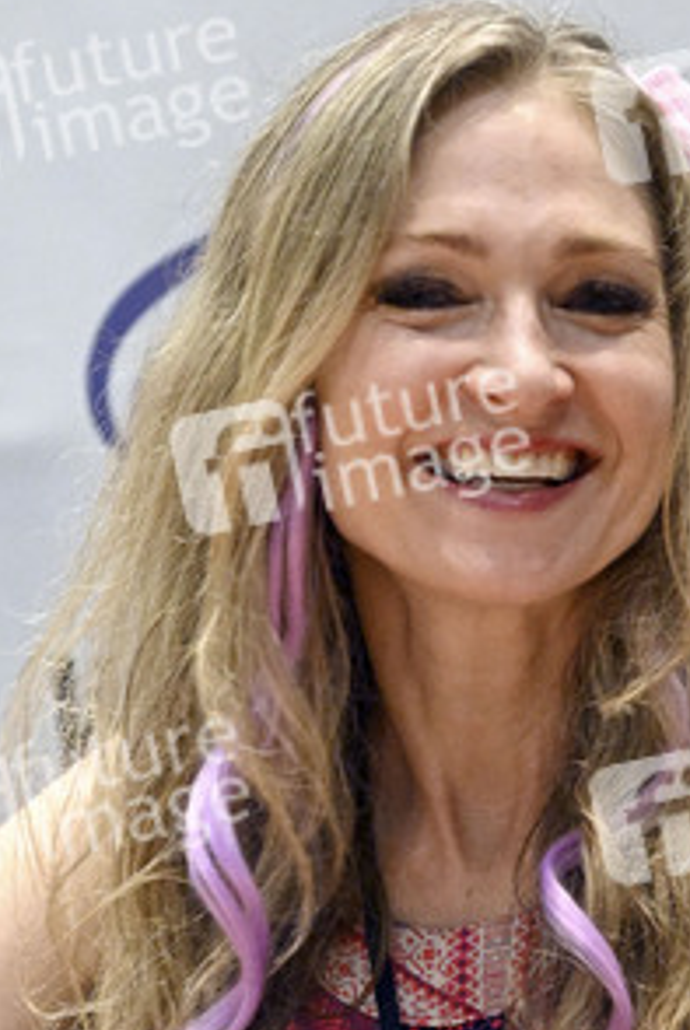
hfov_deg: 8.4
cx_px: 454
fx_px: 4669
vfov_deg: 12.6
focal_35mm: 163
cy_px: 627
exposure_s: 1/100
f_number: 5.6
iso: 6400
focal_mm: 120
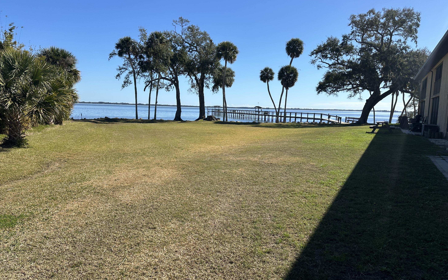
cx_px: 223
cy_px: 143
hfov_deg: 70.4
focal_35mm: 26
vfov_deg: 47.6
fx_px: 317
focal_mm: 6.86
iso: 80
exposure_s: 1/4762
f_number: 1.78
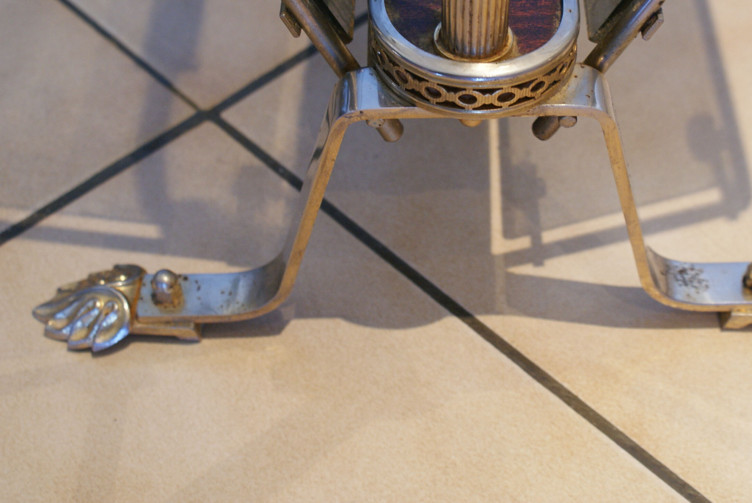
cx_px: 456
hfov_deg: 35.5
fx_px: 1171
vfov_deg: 24.2
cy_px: 198
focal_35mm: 56
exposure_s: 1/10
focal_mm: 30
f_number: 5
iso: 400
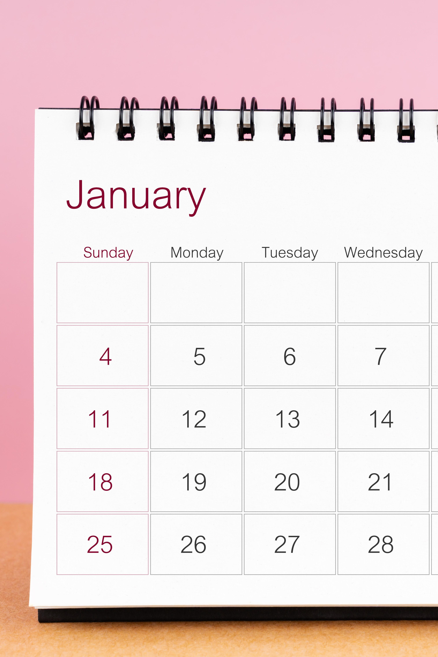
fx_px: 1405
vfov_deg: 26.3
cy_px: 329
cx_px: 381
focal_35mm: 77
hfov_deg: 17.5
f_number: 11
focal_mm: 50
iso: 400
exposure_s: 1/100
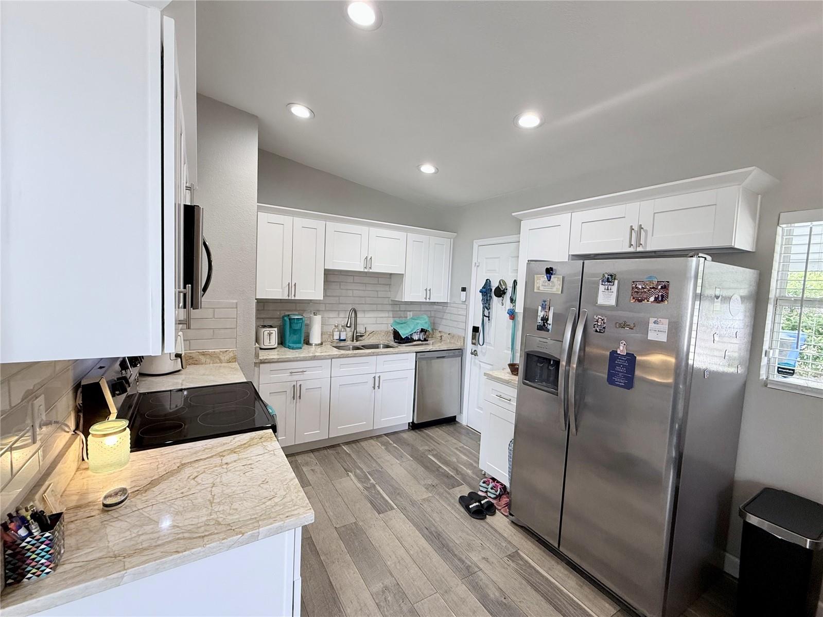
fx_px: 333
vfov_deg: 85.7
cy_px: 308
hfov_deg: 102.1
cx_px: 412
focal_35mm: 14
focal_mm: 2.22
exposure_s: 1/120
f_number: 2.2
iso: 200
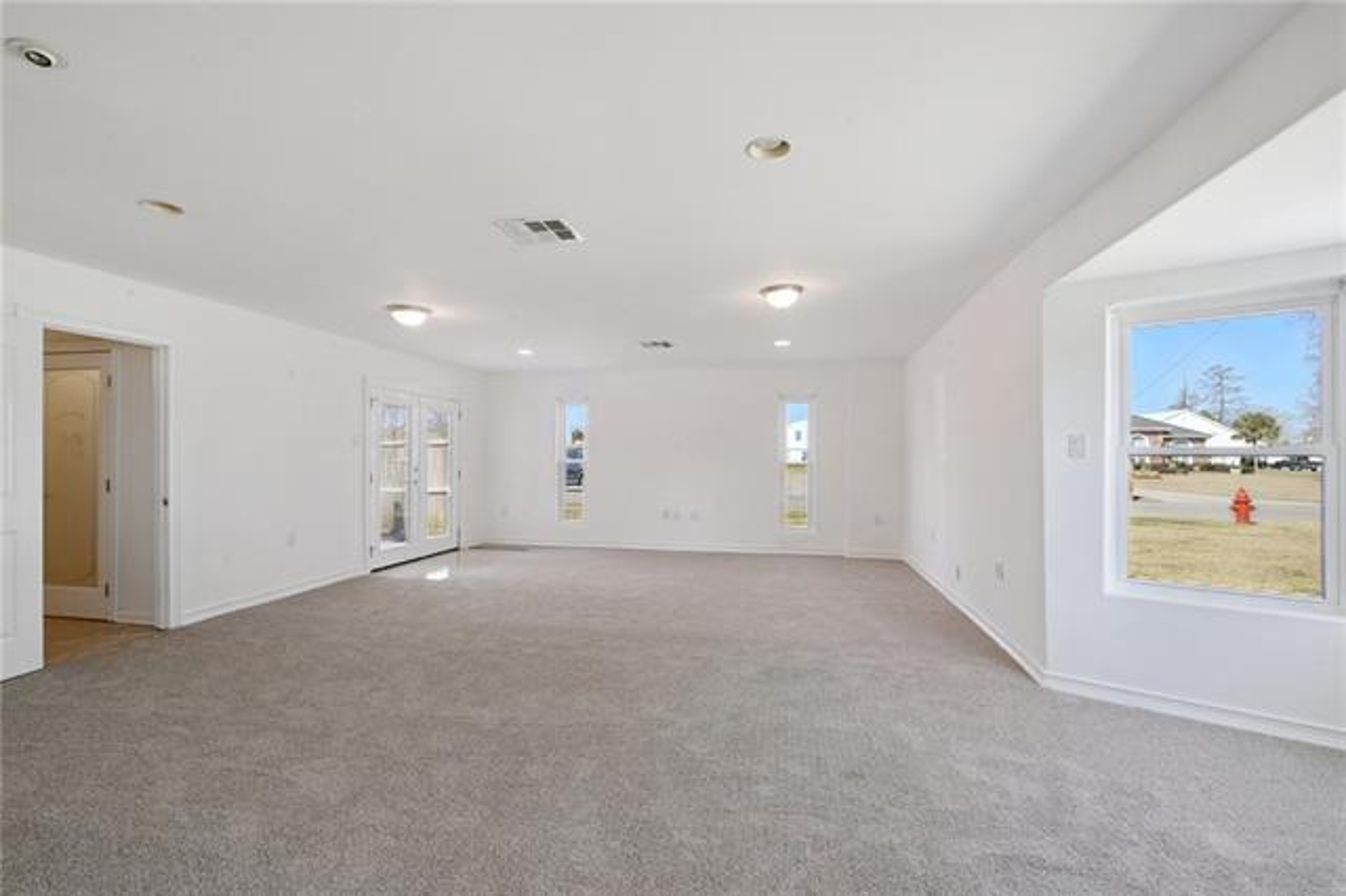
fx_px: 598
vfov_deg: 73.7
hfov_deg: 96.8
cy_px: 448
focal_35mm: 16
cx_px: 673
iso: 400
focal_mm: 16
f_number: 14
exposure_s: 1/20
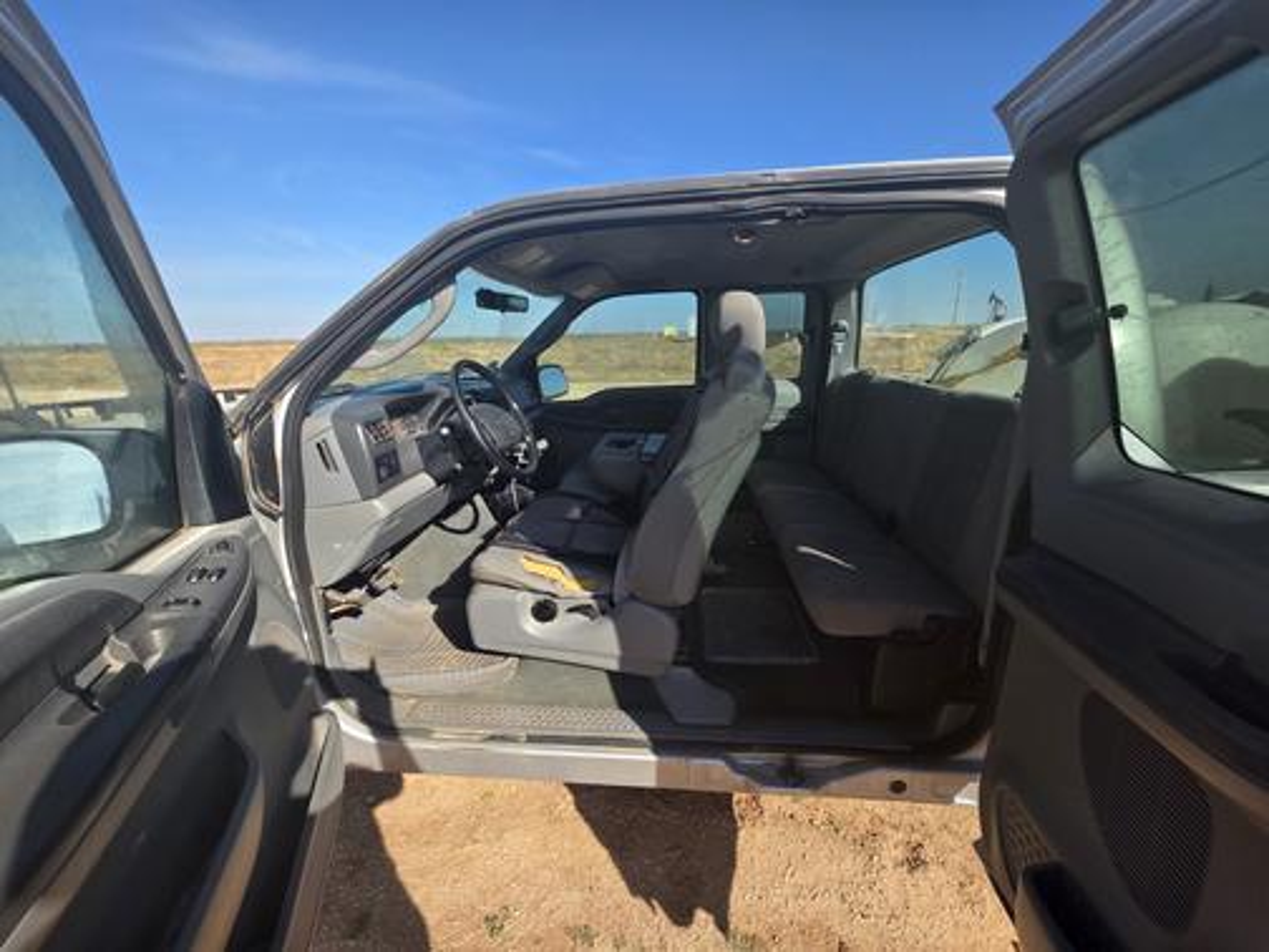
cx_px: 634
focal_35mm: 13
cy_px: 476
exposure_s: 1/1293
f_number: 1.9
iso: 40
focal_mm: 2.2
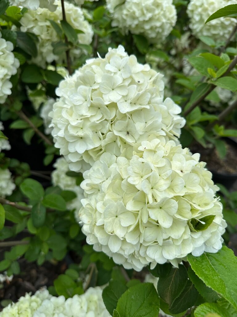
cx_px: 118
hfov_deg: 56.8
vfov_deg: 71.6
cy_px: 158
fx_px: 219
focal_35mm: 24
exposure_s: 1/1845
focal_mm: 6.86
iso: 80
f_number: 1.78
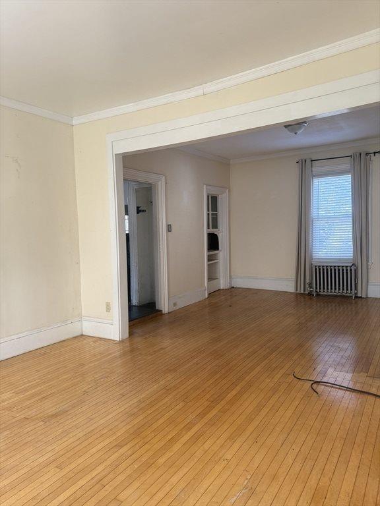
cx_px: 190
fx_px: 351
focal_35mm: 24
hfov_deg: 56.8
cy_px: 253
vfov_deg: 71.6
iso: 200
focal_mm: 6.76
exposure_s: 1/121
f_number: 1.78
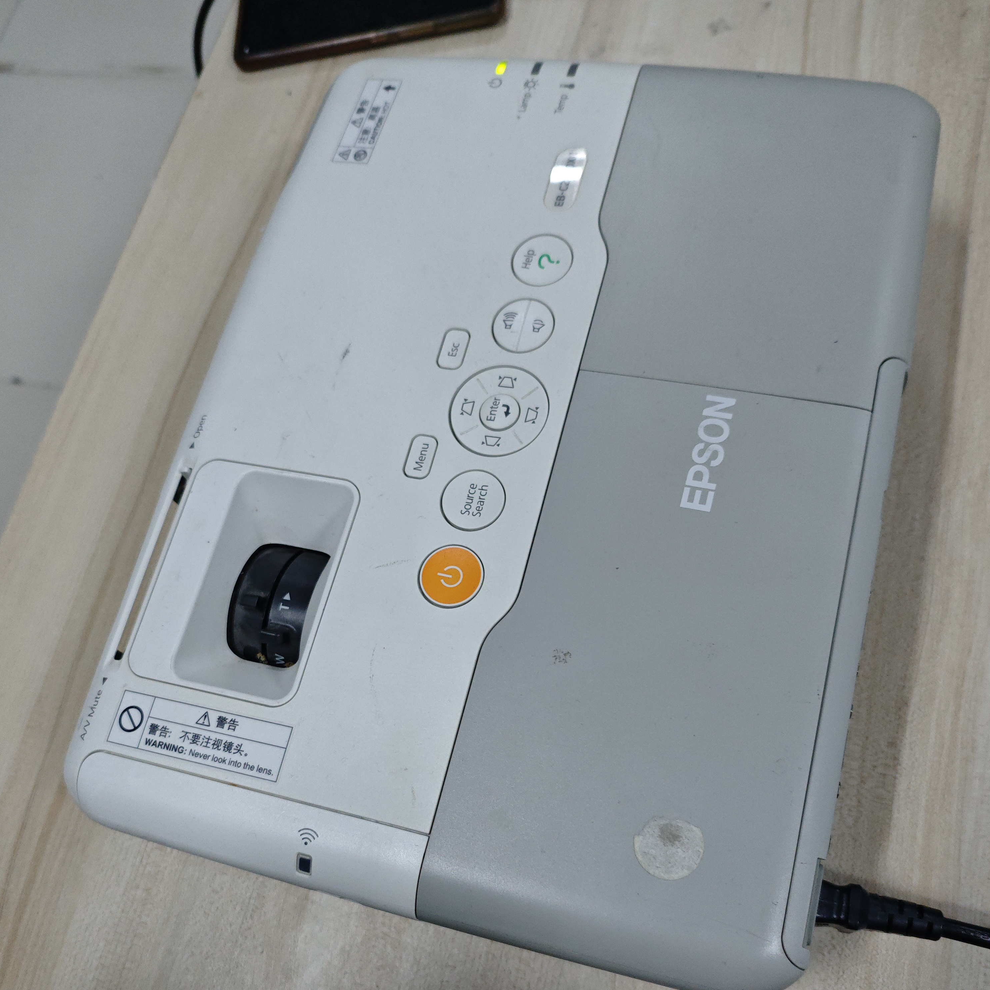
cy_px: 618
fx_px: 906
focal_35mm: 28
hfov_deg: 57.3
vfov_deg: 56.6
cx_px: 504
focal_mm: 6.55
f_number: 1.6
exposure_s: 1/50
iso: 400
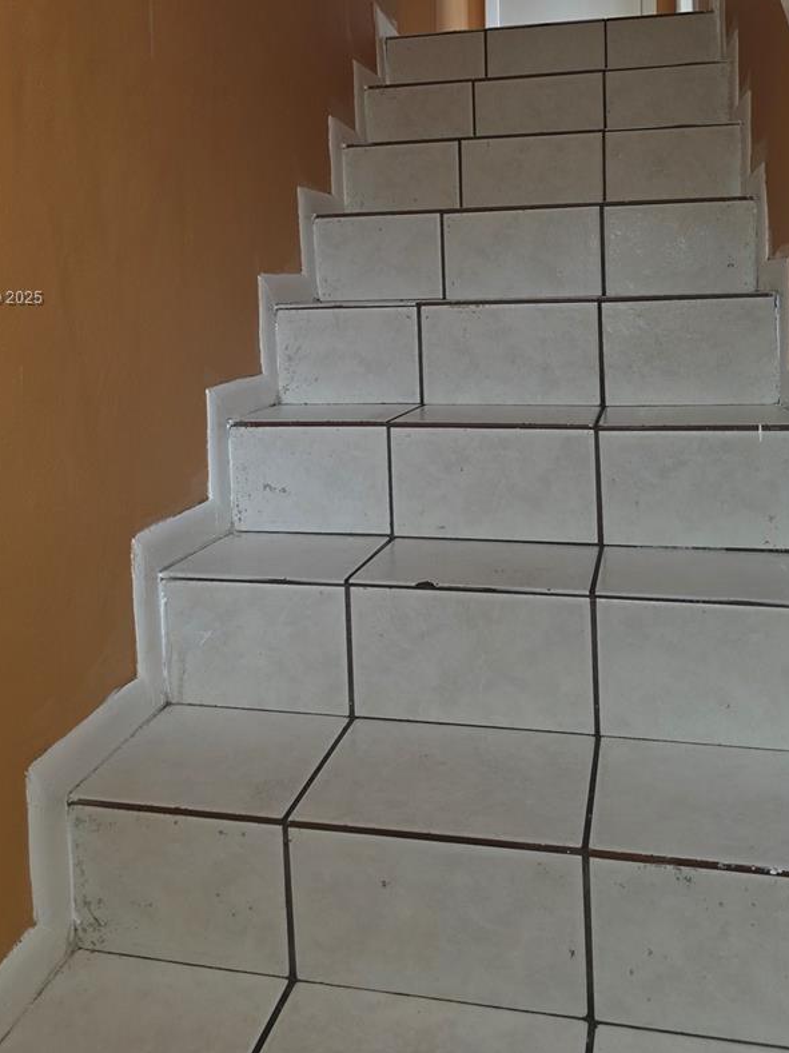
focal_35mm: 35
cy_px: 299
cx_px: 399
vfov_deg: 51.0
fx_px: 1065
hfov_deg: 40.7
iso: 250
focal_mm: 6.3
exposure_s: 1/60
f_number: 1.7
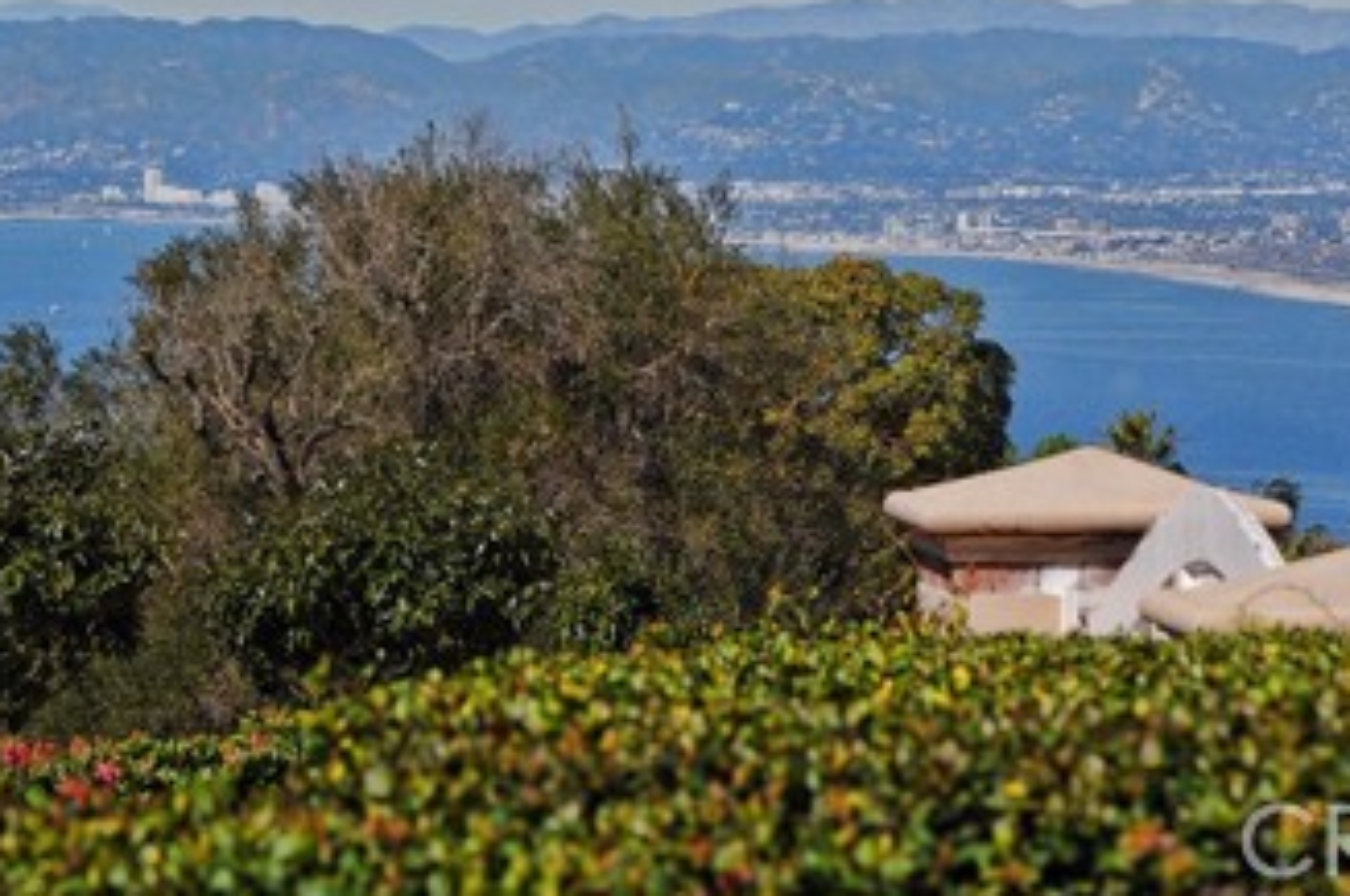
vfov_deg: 5.2
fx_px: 9885
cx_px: 714
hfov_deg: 7.8
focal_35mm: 264
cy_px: 23
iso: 200
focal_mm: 90
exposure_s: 1/800
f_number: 14
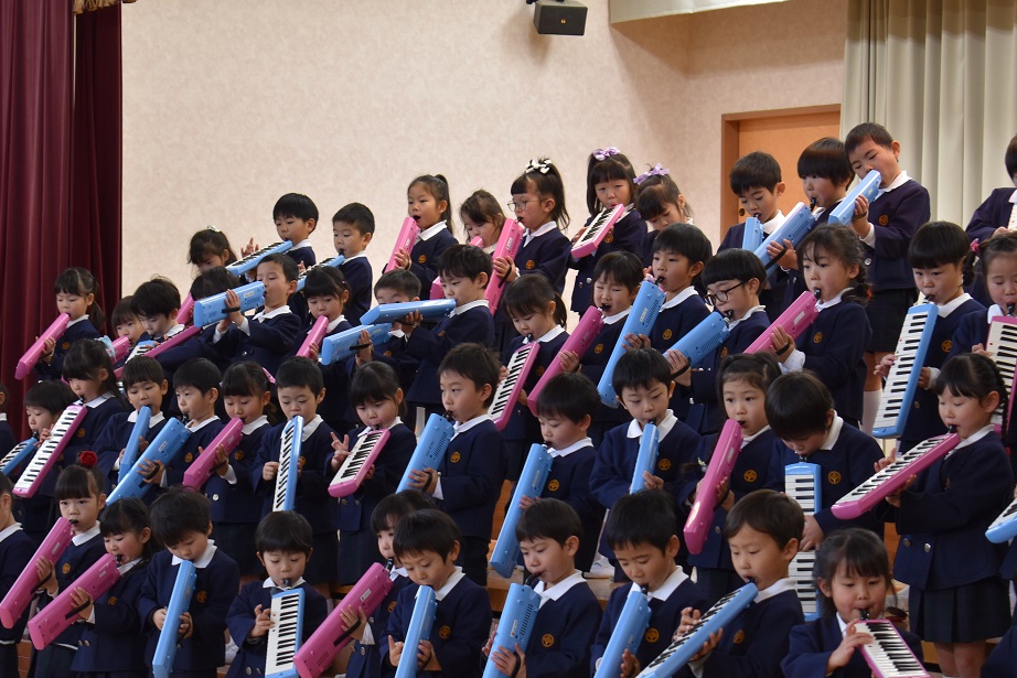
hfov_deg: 20.3
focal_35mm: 101
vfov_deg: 13.6
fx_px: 2842
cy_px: 401
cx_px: 411
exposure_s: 1/60
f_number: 5.6
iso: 500
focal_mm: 55
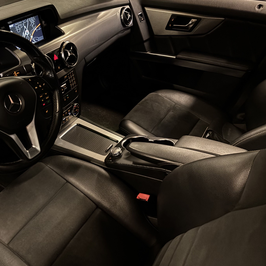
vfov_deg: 48.4
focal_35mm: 34
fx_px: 296
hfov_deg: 47.6
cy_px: 128
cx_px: 86
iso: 1000
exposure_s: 1/25
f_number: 1.6
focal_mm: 5.96
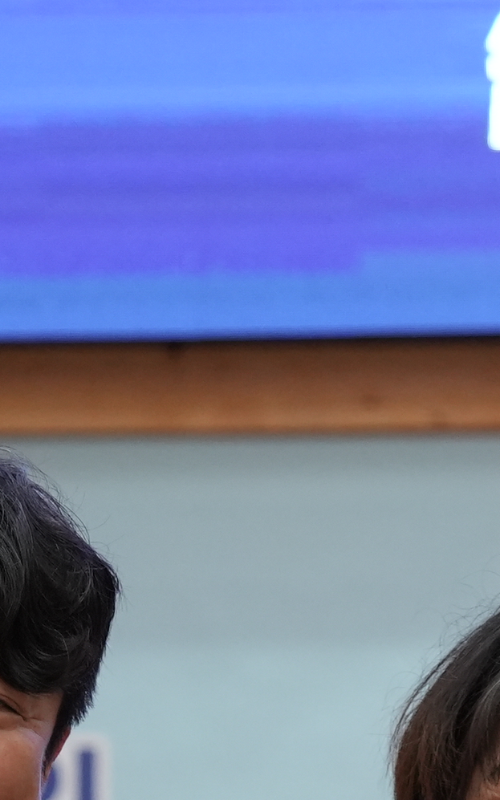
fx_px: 5648
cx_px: 968
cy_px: 1102
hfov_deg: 5.0
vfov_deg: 8.0
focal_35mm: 259
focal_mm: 55
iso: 2000
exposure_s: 1/160
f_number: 2.8
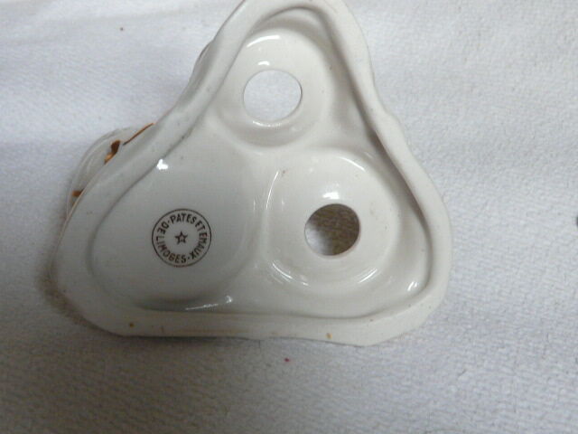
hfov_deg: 30.3
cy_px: 217
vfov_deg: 22.9
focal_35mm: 64
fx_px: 1069
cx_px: 289
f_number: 3.2
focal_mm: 6.5
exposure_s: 1/20
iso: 200
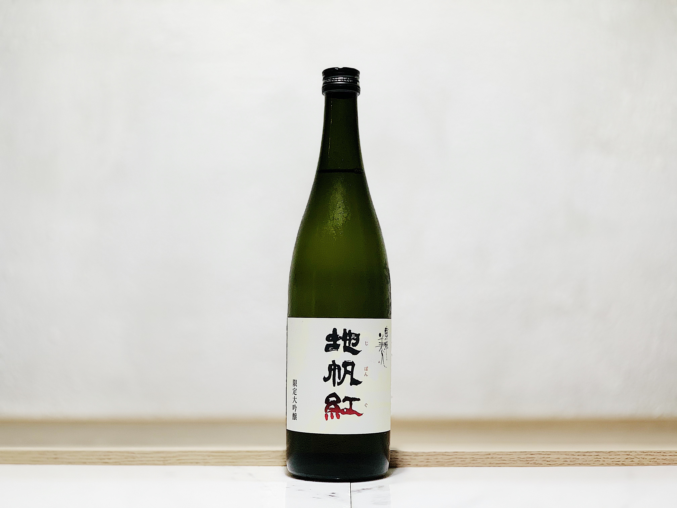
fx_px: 1017
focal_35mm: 52
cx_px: 338
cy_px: 254
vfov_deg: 28.0
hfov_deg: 36.8
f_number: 2.4
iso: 64
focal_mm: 6
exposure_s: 1/50
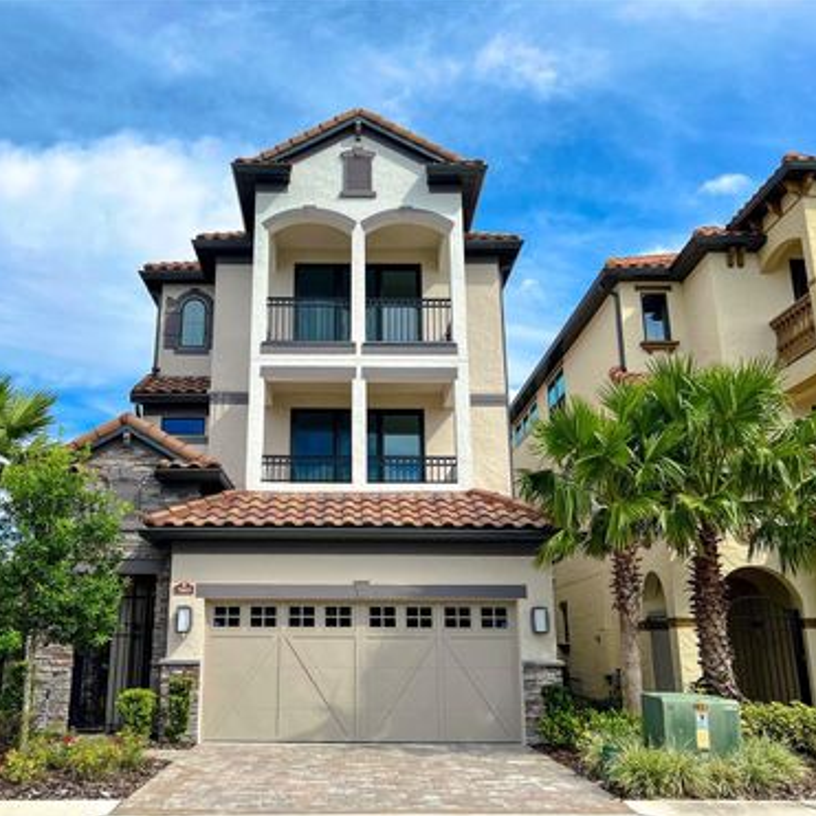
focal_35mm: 31
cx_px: 332
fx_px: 827
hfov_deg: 52.2
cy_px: 410
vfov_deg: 52.5
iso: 50
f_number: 1.5
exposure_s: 1/5300
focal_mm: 5.7
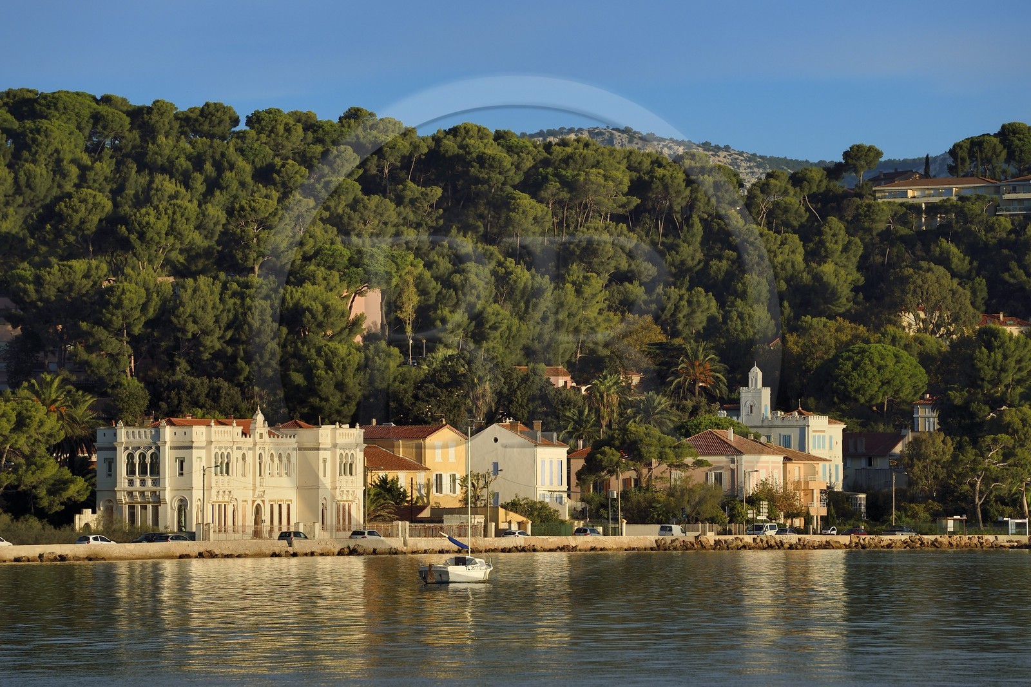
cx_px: 516
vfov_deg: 6.9
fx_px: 5726
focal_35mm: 200
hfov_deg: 10.3
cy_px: 344
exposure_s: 1/640
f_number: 7.1
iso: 200
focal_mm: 200
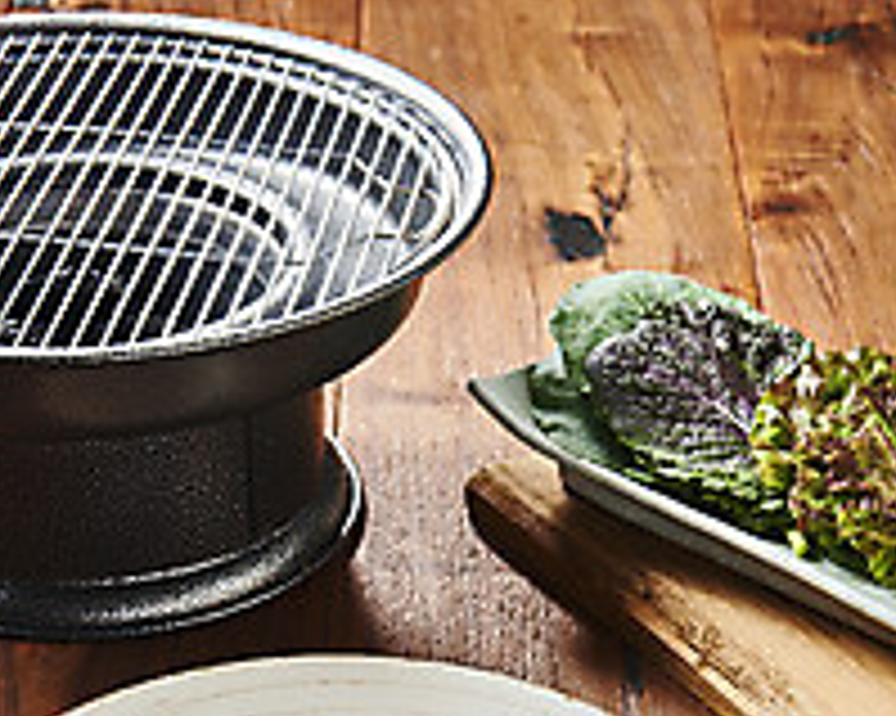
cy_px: 608
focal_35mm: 132
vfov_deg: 11.6
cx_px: 462
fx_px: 3499
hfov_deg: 14.6
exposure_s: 1/125
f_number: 11
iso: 100
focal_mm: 70
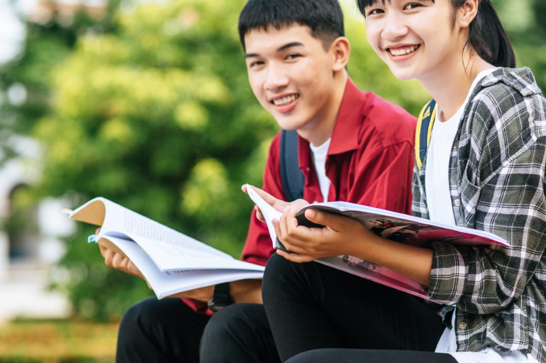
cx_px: 368
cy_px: 182
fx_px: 2168
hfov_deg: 14.3
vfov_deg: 9.6
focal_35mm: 143
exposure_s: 1/320
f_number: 2.2
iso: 64
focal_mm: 85
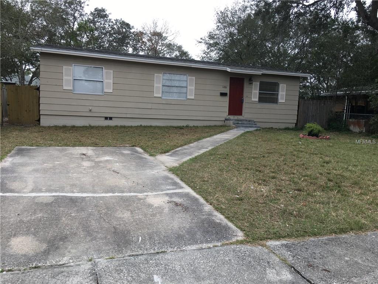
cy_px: 142
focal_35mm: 29
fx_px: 317
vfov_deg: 48.2
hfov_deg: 61.7
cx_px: 189
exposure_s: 1/173
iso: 25
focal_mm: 4.15
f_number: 2.2
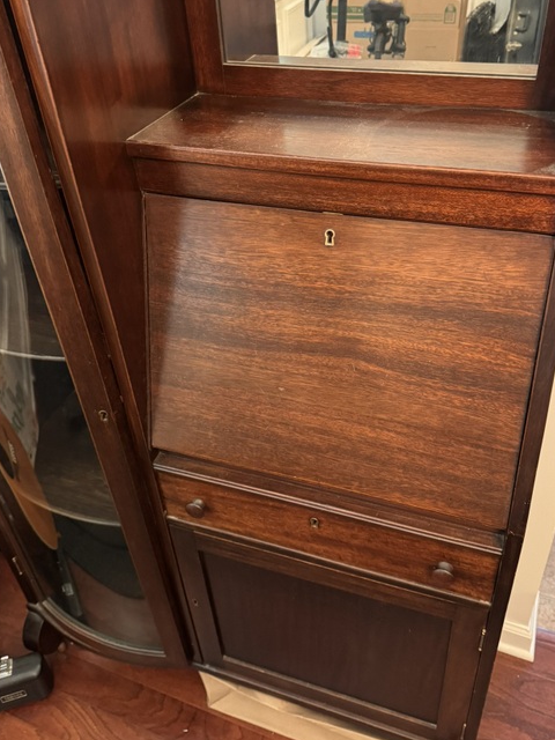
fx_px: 641
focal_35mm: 30
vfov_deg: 59.8
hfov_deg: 46.8
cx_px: 293
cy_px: 321
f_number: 1.78
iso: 800
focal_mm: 6.76
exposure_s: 1/30
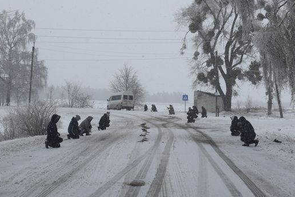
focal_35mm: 79
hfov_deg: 25.7
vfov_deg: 17.3
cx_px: 155
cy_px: 111
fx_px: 647
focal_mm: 36
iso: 400
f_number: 8
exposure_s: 1/250
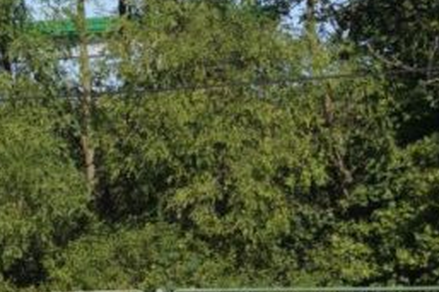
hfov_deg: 5.6
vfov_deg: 3.7
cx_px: -87
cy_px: 529
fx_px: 4485
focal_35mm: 368
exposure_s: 1/250
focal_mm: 50
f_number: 8
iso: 100
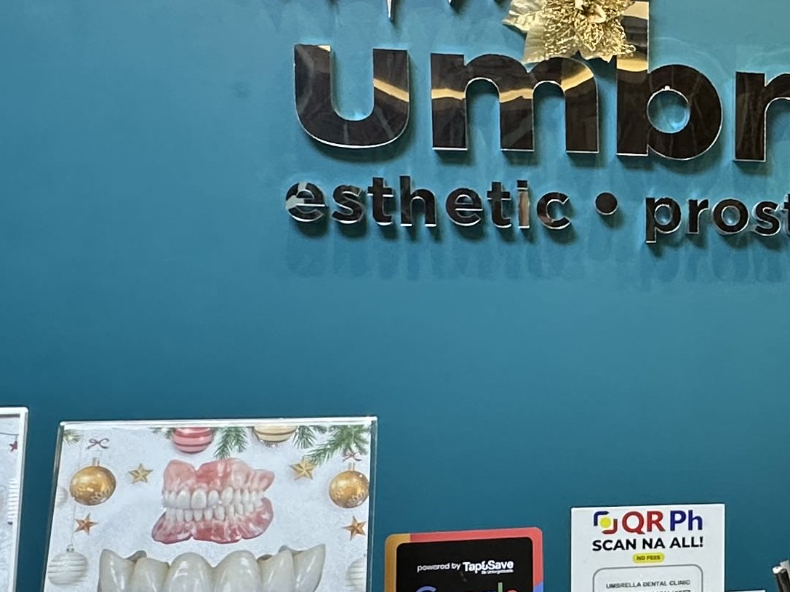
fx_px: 1186
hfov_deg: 32.1
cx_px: 886
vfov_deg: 28.0
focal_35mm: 52
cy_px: 348
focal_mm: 2.22
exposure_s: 1/60
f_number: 2.2
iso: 160
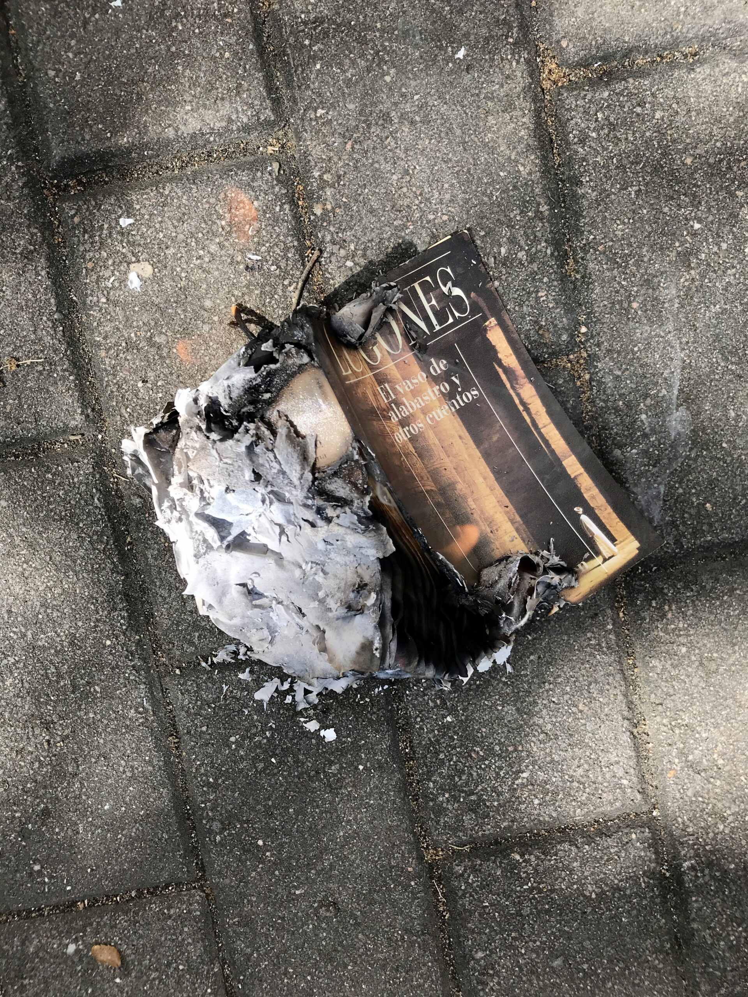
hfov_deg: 49.7
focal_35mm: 28
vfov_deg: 63.4
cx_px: 374
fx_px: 807
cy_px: 498
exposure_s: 1/437
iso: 20
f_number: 1.8
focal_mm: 3.99
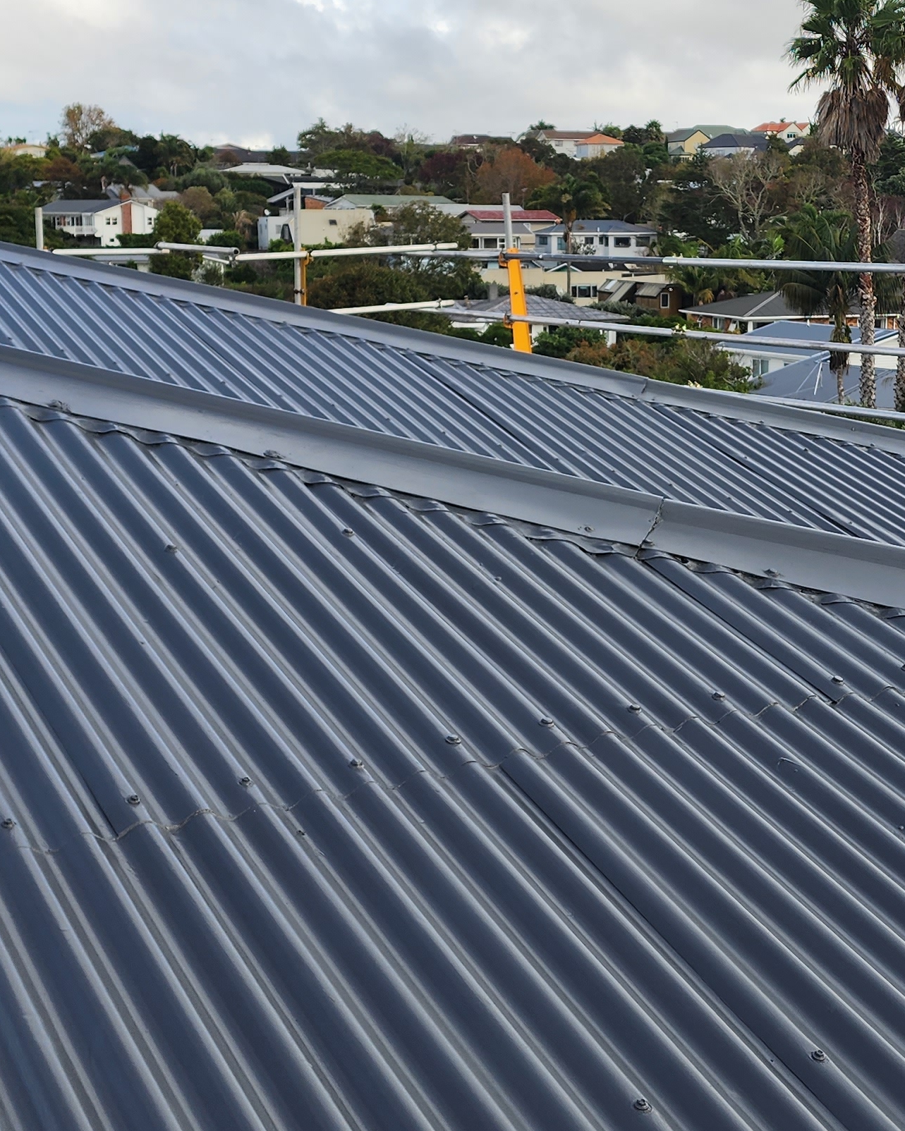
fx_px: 1875
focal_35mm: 56
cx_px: 592
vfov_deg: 33.5
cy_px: 447
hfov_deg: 27.0
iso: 12
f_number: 1.8
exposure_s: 1/850
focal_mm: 6.4
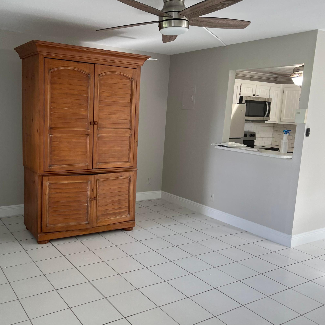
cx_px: 126
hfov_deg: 49.4
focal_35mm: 33
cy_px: 170
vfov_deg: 49.7
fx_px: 351
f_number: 1.5
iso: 80
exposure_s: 1/60
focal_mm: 5.7
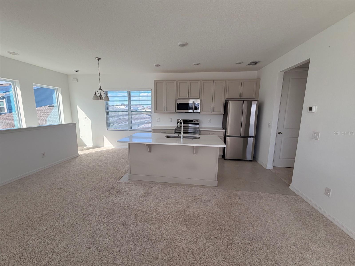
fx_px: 144
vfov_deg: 85.7
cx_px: 178
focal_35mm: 14
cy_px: 133
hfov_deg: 102.1
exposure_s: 1/293
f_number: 2.2
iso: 50
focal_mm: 2.22
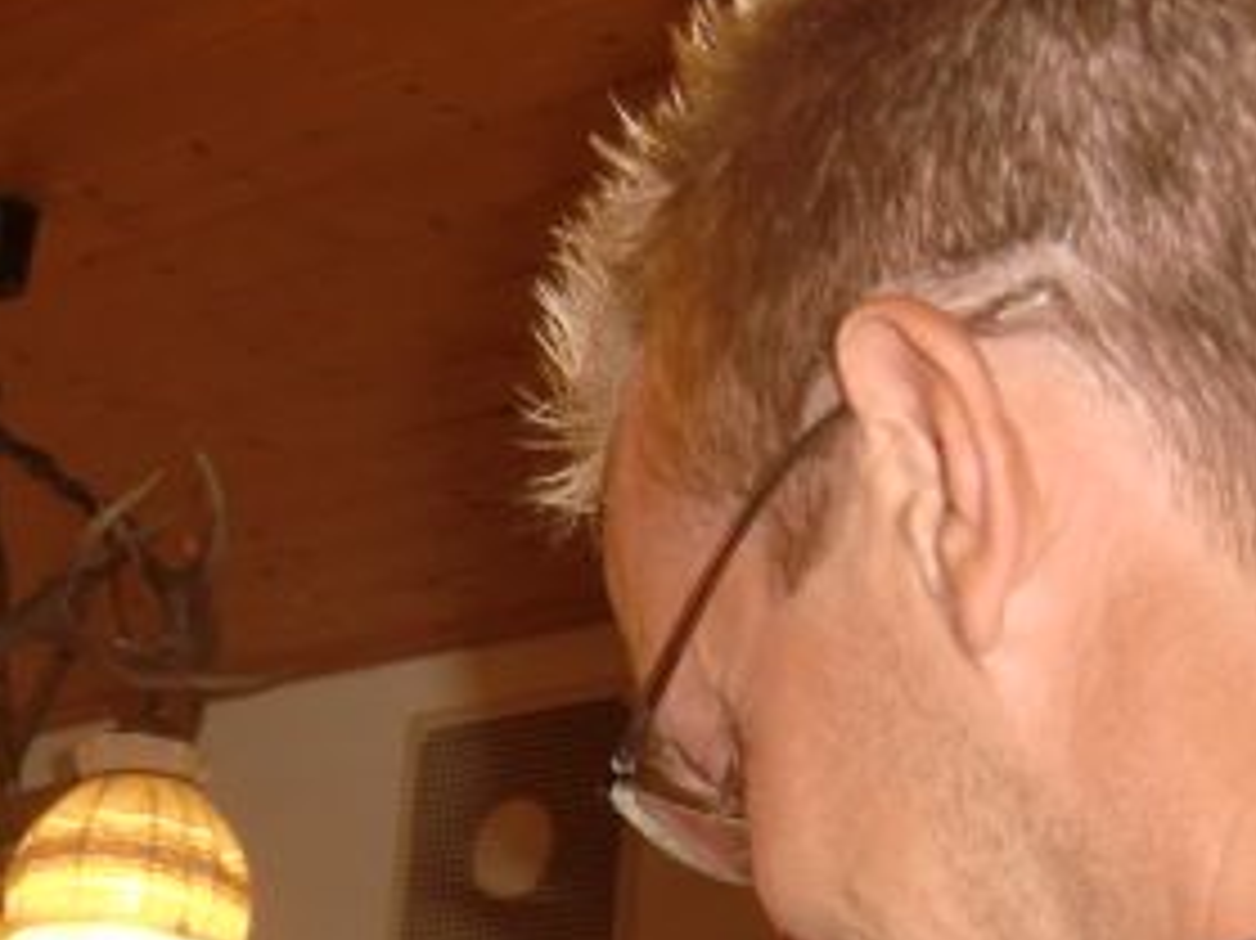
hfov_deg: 22.6
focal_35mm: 86
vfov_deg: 16.9
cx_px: 338
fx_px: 3119
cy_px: 819
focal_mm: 7.1
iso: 125
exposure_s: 1/60
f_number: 3.8
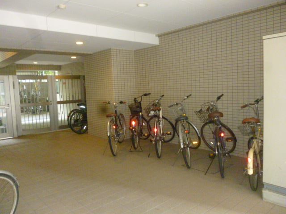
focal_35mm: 28
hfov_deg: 63.4
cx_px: 143
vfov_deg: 49.7
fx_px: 231
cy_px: 107
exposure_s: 1/60
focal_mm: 5
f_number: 3.1
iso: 1000
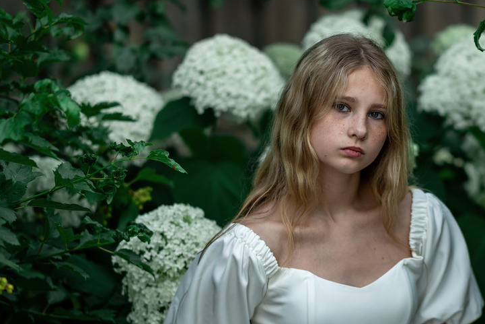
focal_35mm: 204
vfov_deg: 6.7
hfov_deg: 10.1
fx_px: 2749
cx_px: 348
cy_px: 229
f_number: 1.6
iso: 100
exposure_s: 1/800
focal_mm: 105
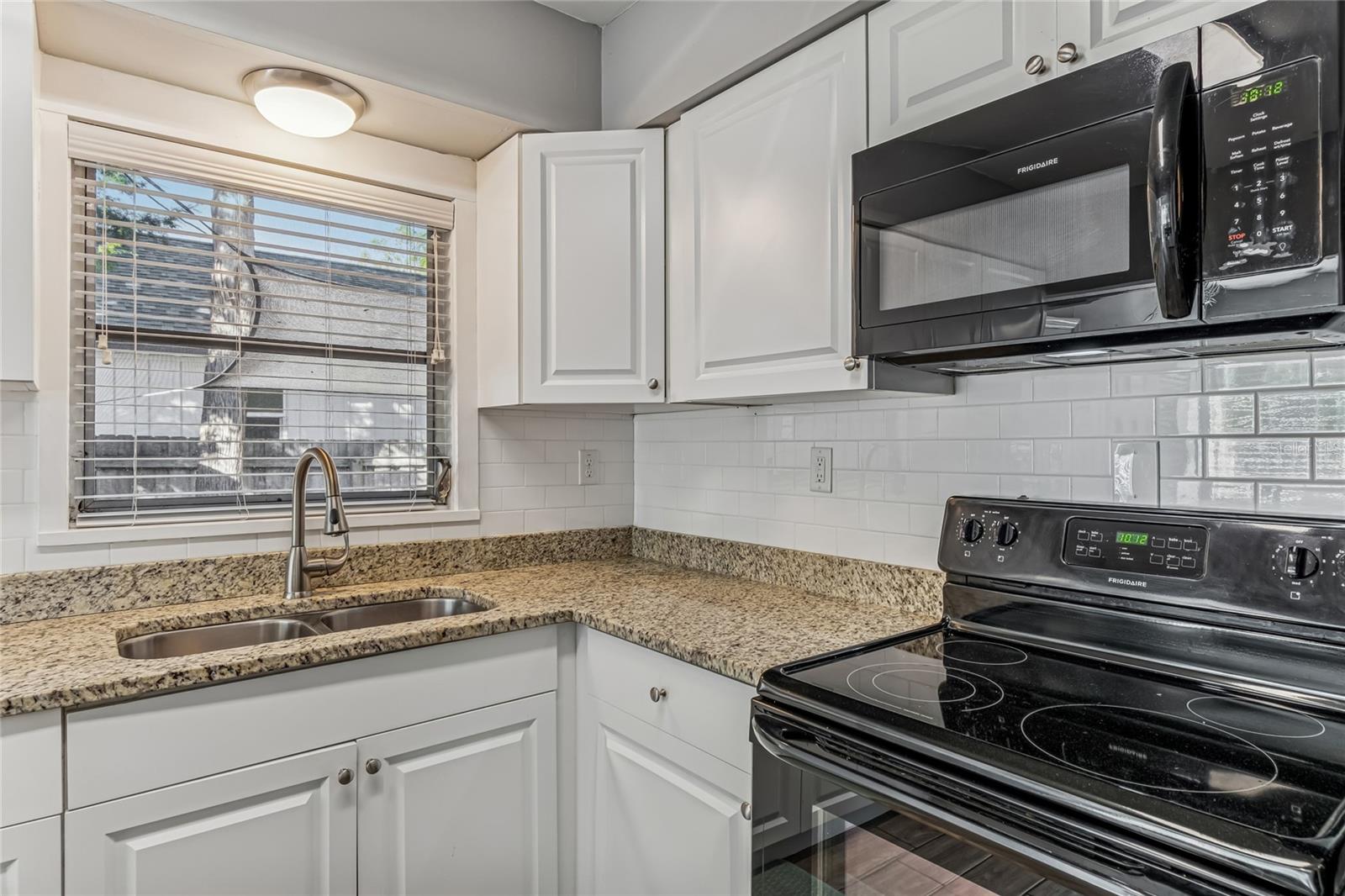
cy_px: 448
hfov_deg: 86.9
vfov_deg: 64.5
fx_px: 710
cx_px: 672
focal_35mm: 19
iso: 100
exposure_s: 1/5
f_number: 7.1
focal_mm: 13
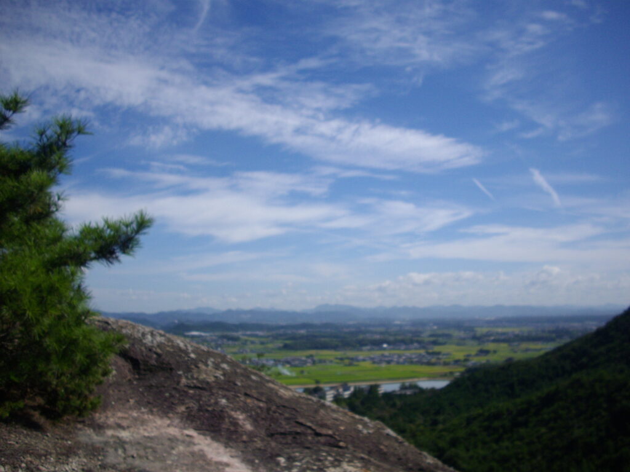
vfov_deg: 38.7
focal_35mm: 37
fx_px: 673
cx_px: 315
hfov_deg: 50.1
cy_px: 236
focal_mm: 6.2
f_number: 5.6
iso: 100
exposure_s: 1/800
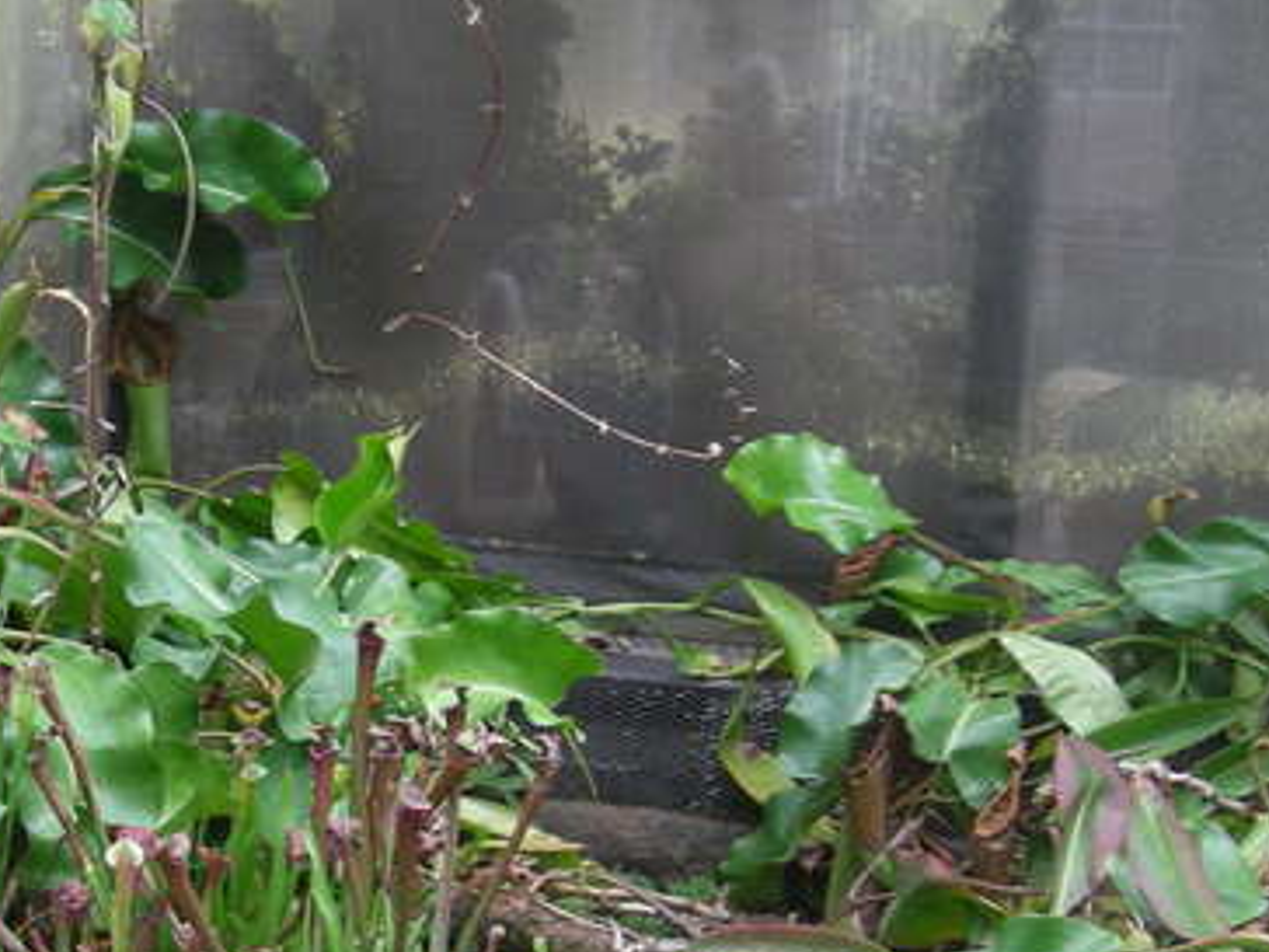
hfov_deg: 25.0
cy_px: 680
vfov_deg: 19.0
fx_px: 2823
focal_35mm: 77
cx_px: 282
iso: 124
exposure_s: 1/60
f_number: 2.8
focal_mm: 5.7
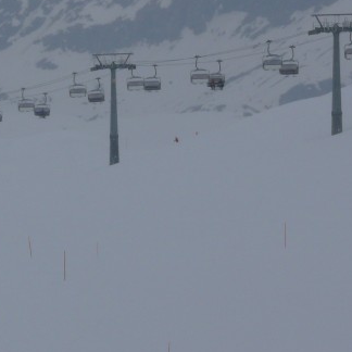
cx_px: 53
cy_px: 110
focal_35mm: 343
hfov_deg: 5.1
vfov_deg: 5.1
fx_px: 3946
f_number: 11
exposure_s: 1/800
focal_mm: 33.2
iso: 100
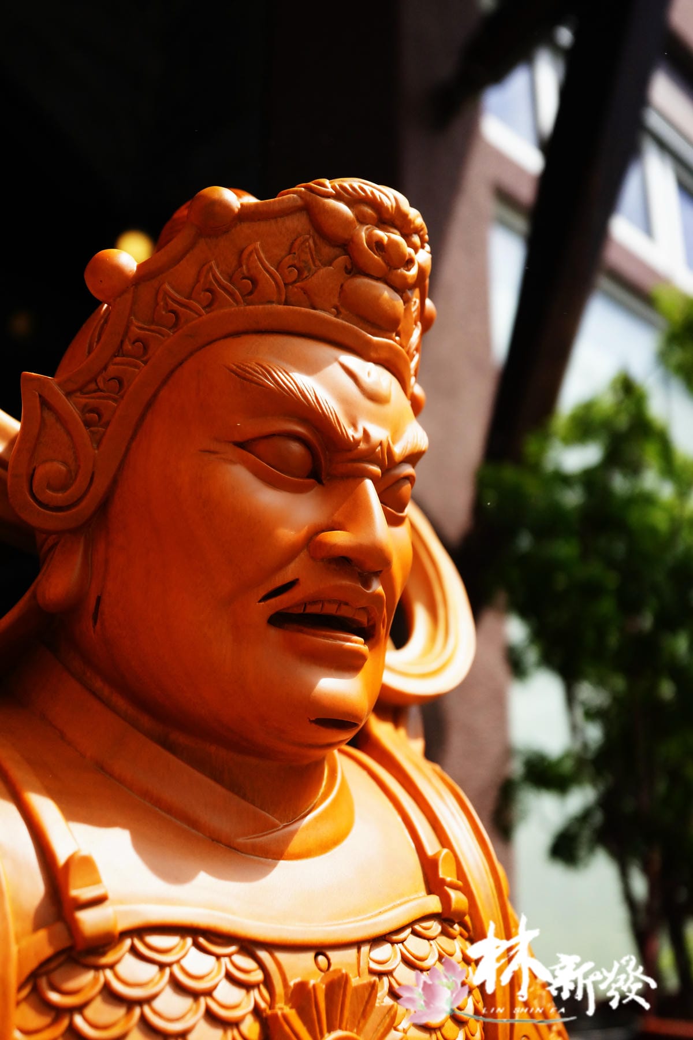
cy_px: 520
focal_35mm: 35
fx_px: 1011
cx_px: 346
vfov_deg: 54.4
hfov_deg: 37.9
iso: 1600
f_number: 6.3
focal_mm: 35
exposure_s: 1/4000
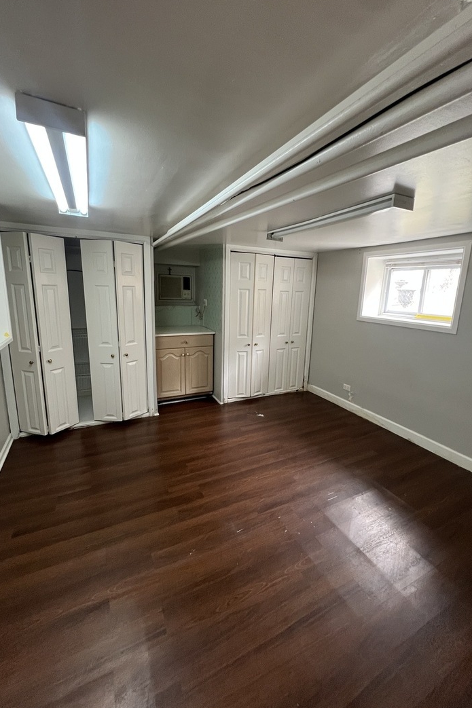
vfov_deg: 104.2
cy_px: 346
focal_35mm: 14
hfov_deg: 81.2
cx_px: 240
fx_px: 275
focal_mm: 1.57
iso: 320
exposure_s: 1/60
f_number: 1.8
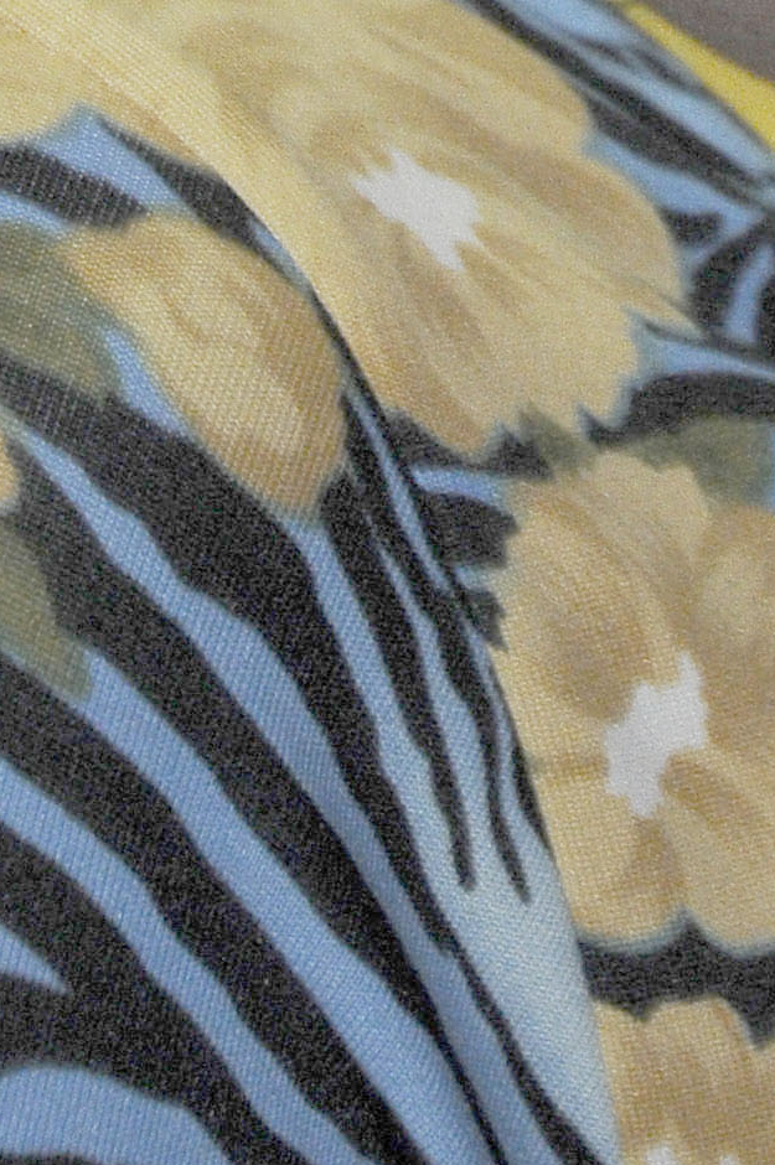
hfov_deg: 4.0
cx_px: 966
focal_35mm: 342
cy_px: -902
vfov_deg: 5.9
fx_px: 11063
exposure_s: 1/30
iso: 1250
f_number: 4.5
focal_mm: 50
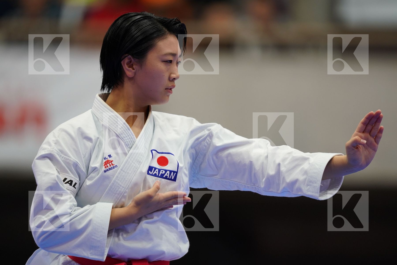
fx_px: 4411
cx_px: 198
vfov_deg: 3.4
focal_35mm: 400
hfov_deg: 5.2
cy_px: 132
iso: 1250
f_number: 2.8
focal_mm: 400
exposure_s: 1/400
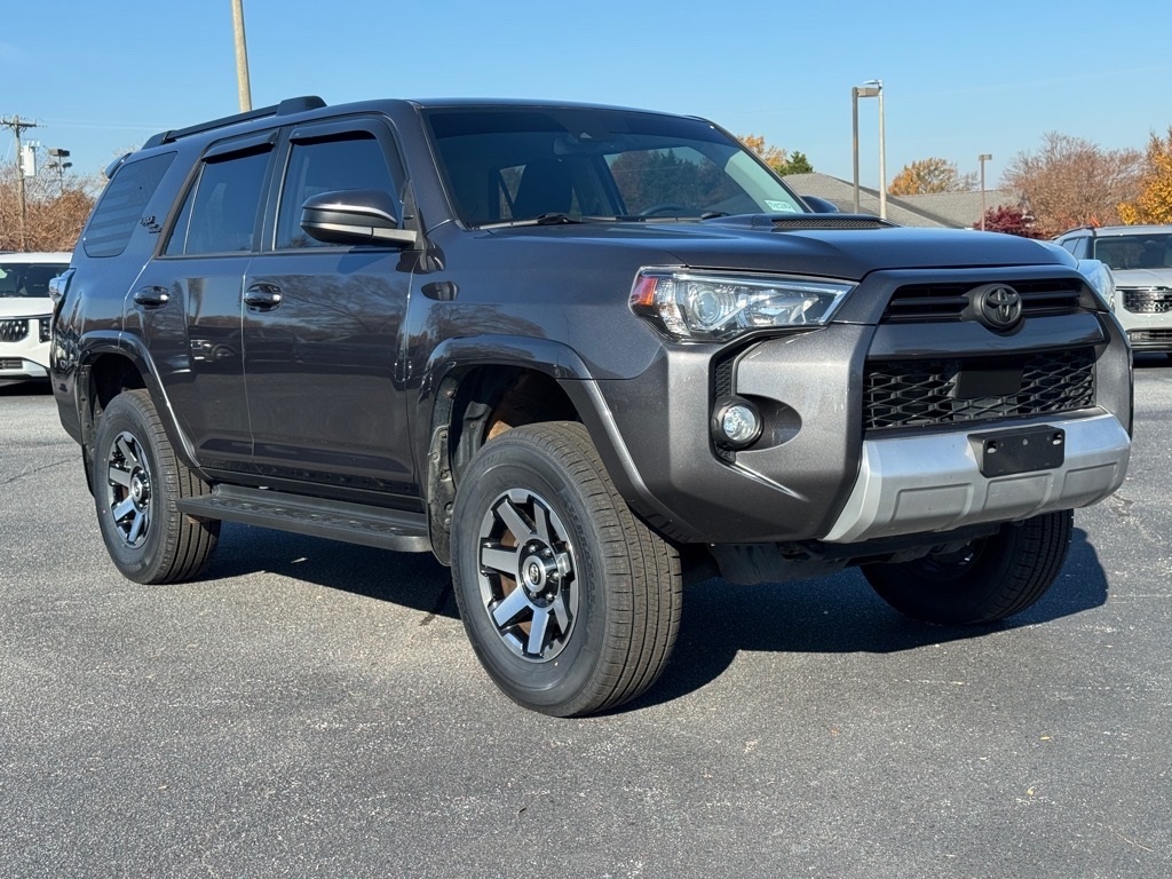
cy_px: 440
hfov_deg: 39.7
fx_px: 1625
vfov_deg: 30.3
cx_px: 586
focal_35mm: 48
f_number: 1.78
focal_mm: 6.76
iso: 64
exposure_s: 1/2110
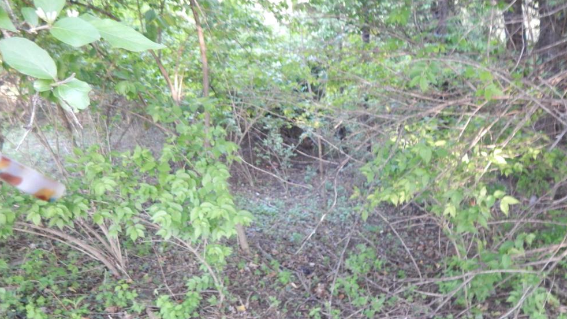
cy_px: 198
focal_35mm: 25
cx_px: 284
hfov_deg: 74.1
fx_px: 376
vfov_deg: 45.6
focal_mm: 4
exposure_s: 1/30
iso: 320
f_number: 3
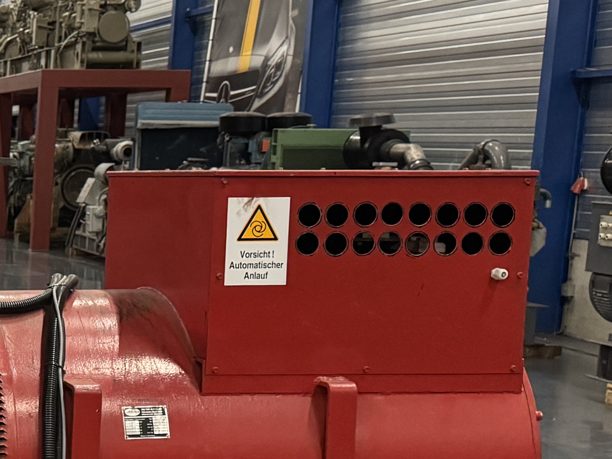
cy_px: 363
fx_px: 1450
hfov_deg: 20.6
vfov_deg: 17.8
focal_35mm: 82
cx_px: -290
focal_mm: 6.76
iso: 640
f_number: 1.78
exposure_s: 1/50
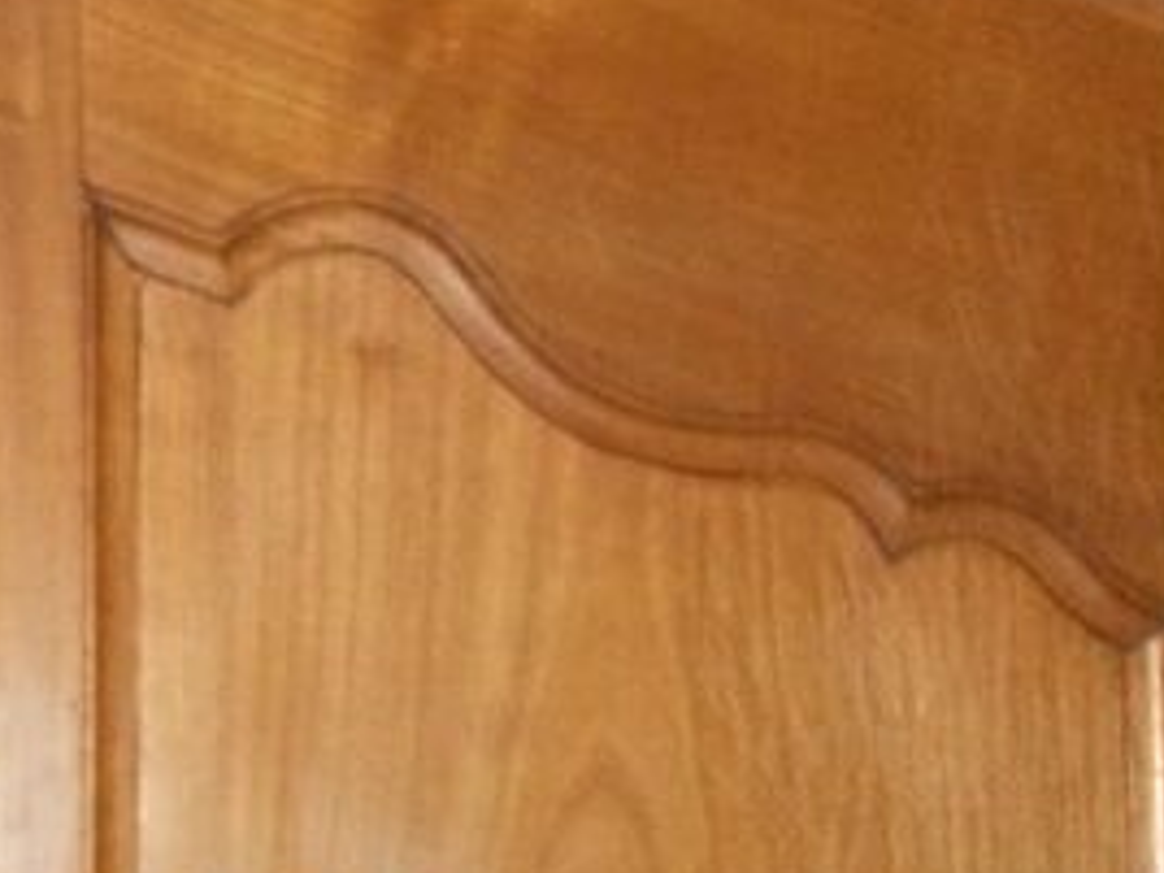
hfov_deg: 12.5
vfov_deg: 9.6
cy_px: -39
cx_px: -374
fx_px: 5145
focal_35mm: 153
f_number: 2.9
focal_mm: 5.7
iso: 160
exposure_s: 1/30
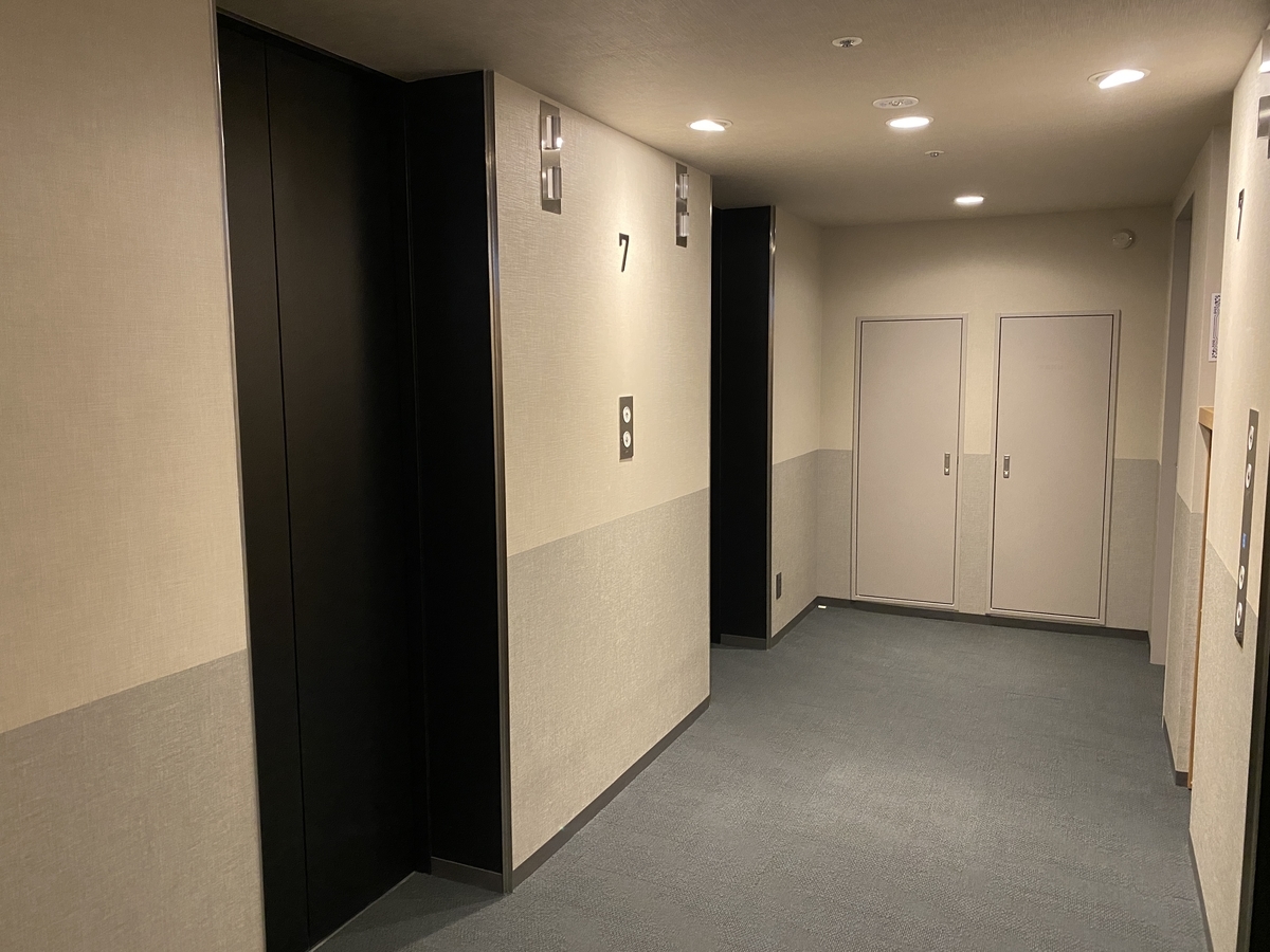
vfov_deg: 53.1
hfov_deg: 67.3
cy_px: 476
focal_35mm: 26
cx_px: 635
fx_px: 954
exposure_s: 1/60
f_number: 1.8
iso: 400
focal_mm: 4.25
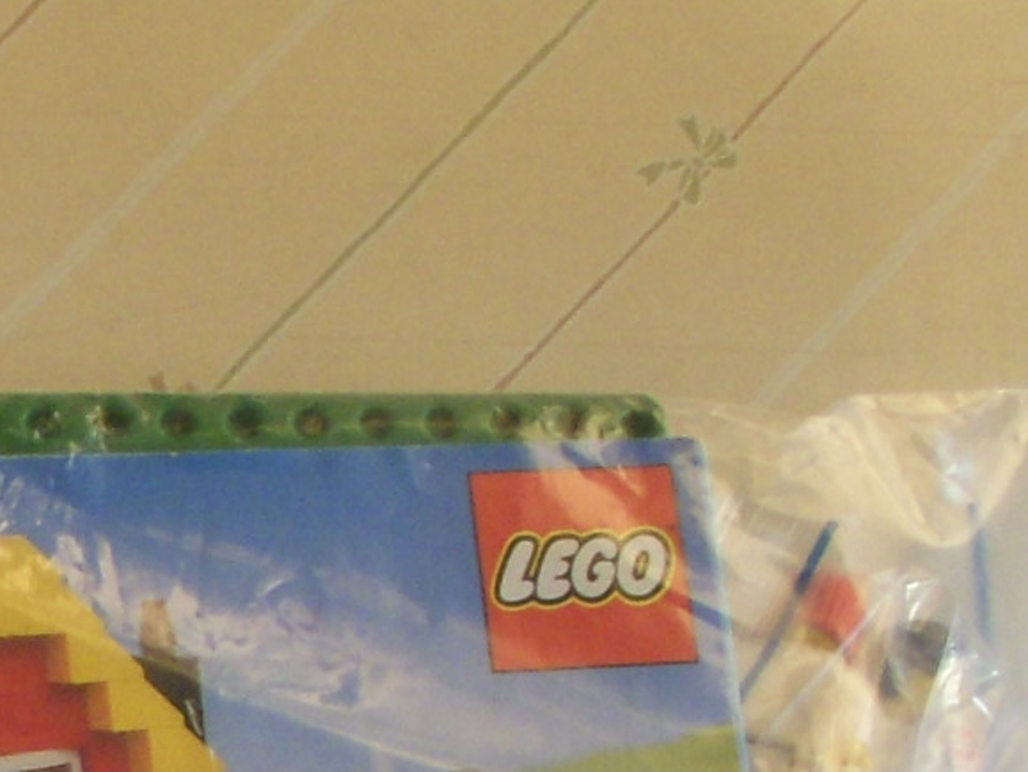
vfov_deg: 8.6
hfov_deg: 11.0
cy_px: 1123
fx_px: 5052
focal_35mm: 170
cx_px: -698
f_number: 3.3
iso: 160
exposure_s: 1/30
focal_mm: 6.3
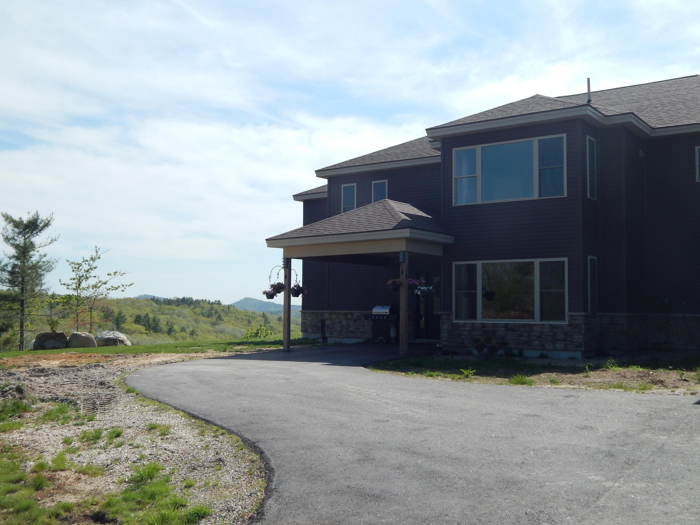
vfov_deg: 37.7
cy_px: 262
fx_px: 768
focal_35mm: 38
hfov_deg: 49.0
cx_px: 350
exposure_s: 1/400
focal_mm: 6.8
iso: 125
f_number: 6.9
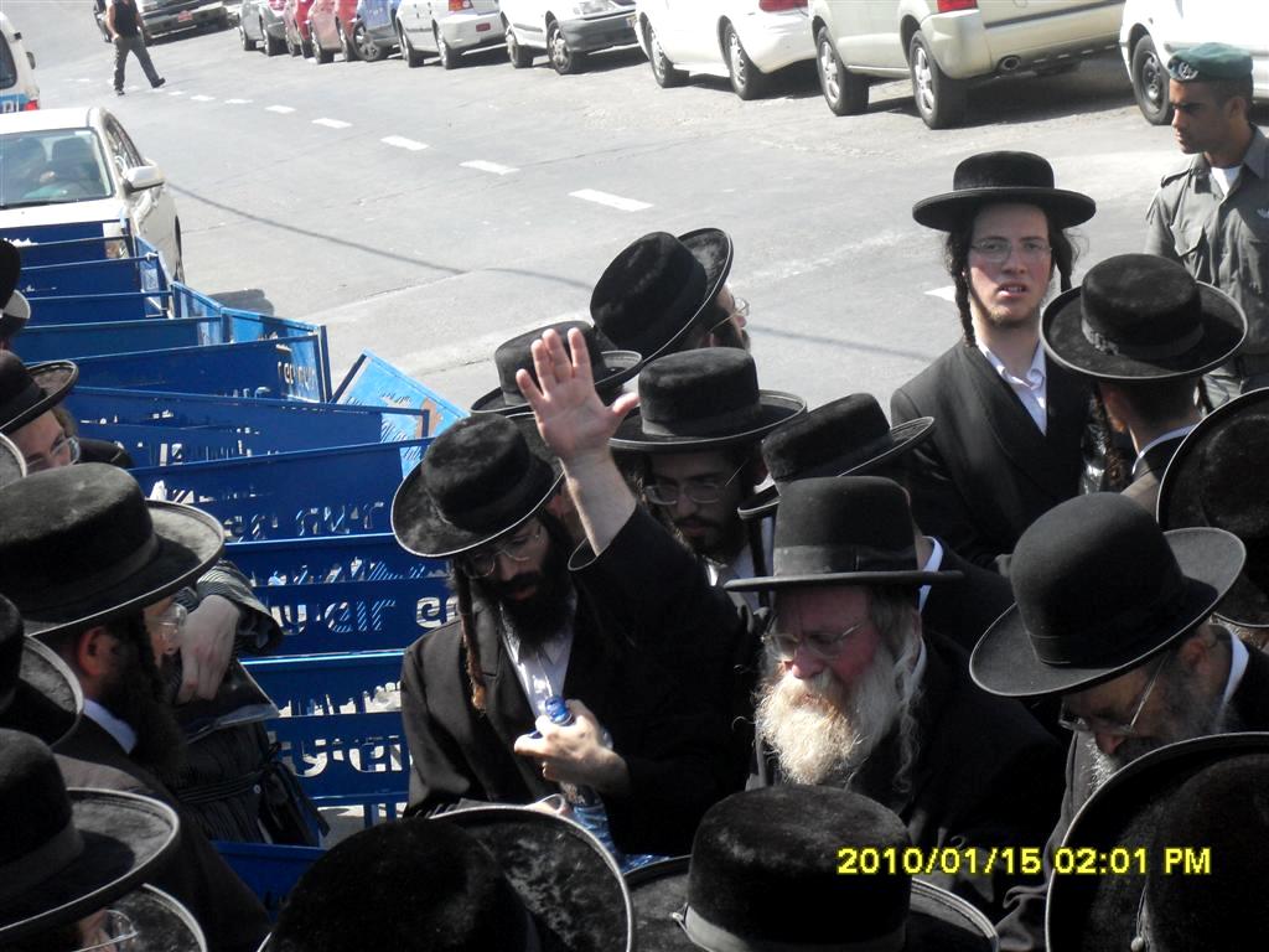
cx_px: 634
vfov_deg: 13.0
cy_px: 476
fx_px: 4179
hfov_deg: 17.3
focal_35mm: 114
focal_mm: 18.9
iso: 80
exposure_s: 1/180
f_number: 5.2
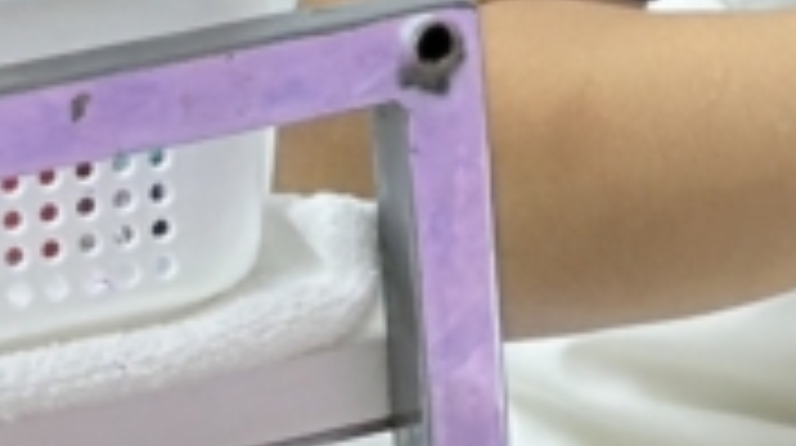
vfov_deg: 3.4
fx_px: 7483
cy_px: -608
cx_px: 1331
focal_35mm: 355
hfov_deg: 6.0
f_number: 1.78
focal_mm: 6.86
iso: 64
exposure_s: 1/134
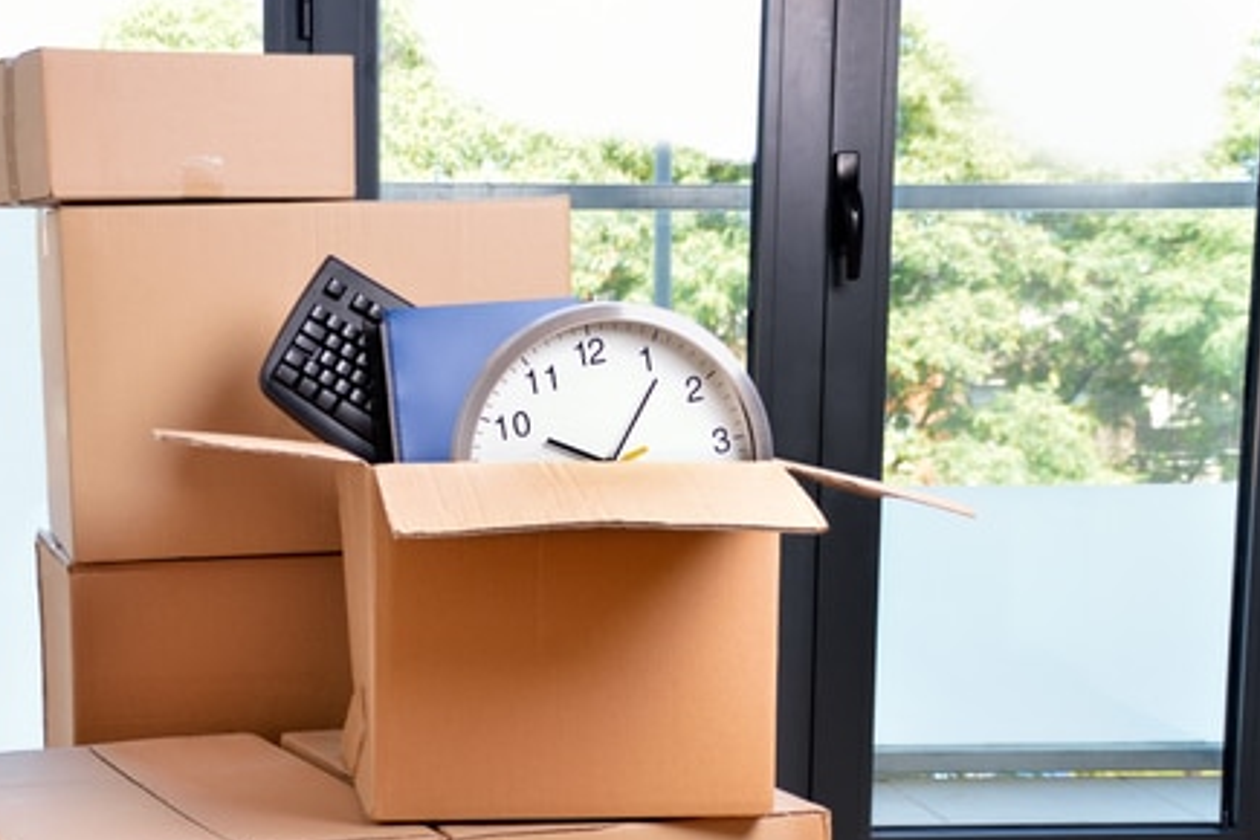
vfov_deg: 19.3
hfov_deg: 28.6
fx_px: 2450
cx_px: 401
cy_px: 675
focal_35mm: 70
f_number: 4.5
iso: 100
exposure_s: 1/80
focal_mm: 28
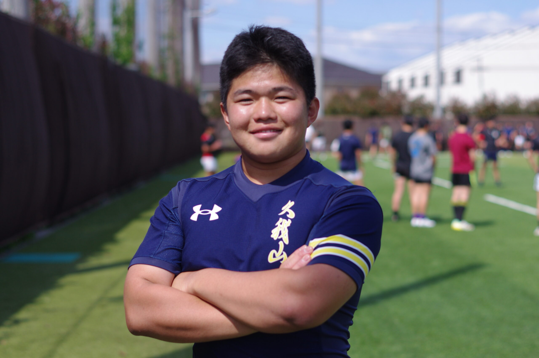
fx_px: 1121
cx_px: 270
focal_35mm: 75
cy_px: 179
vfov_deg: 18.1
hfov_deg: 27.0
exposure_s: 1/2000
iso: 200
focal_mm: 50
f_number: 2.8
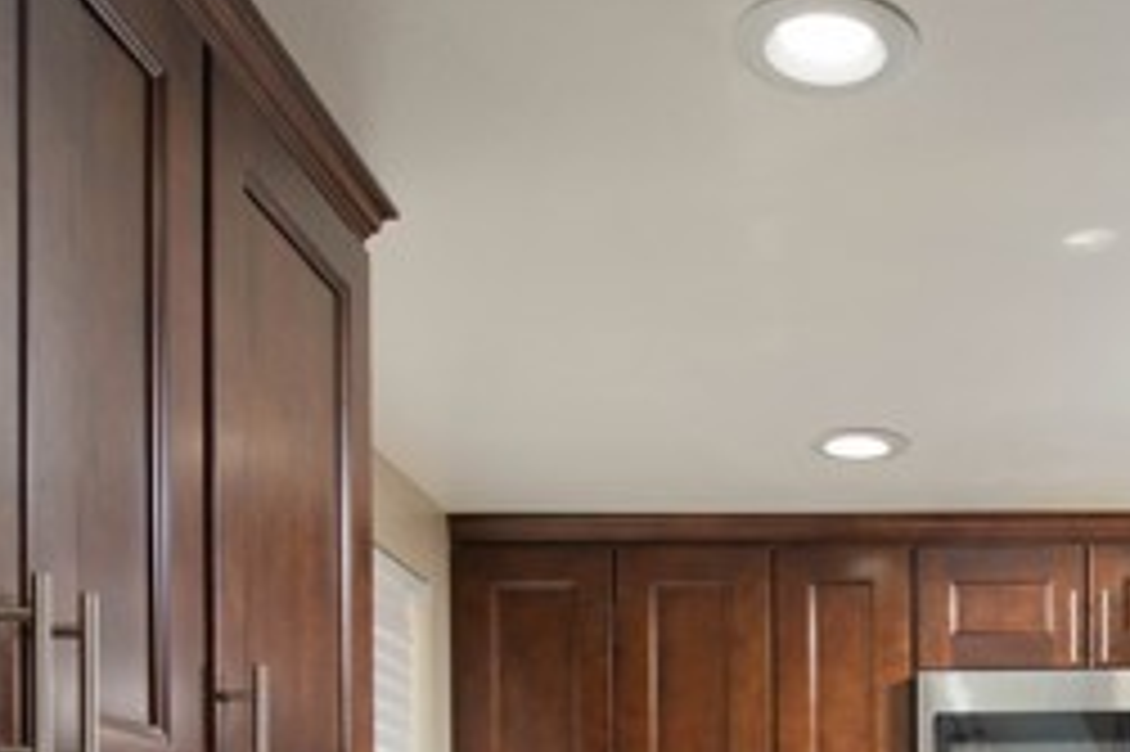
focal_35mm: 51
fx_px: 1600
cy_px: 934
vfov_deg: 23.8
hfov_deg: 37.1
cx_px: 954
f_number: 6.3
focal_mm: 20
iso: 400
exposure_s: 1/200
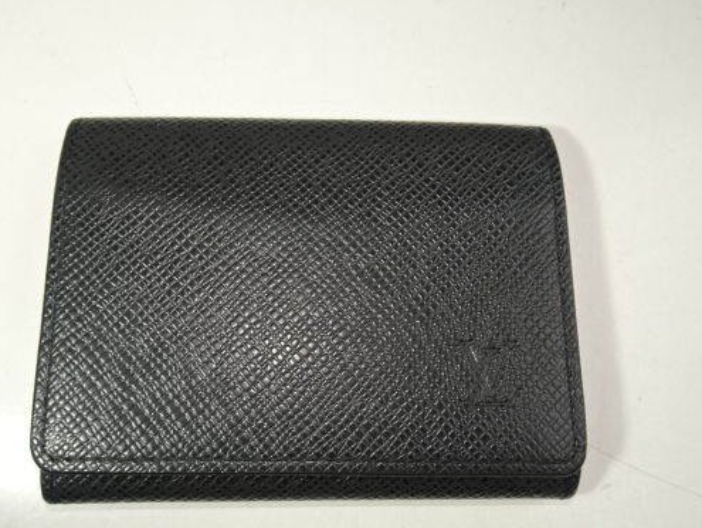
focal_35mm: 31
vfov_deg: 45.4
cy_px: 292
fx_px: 629
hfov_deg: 58.1
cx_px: 308
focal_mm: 4.1
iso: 80
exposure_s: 1/80
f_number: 3.5
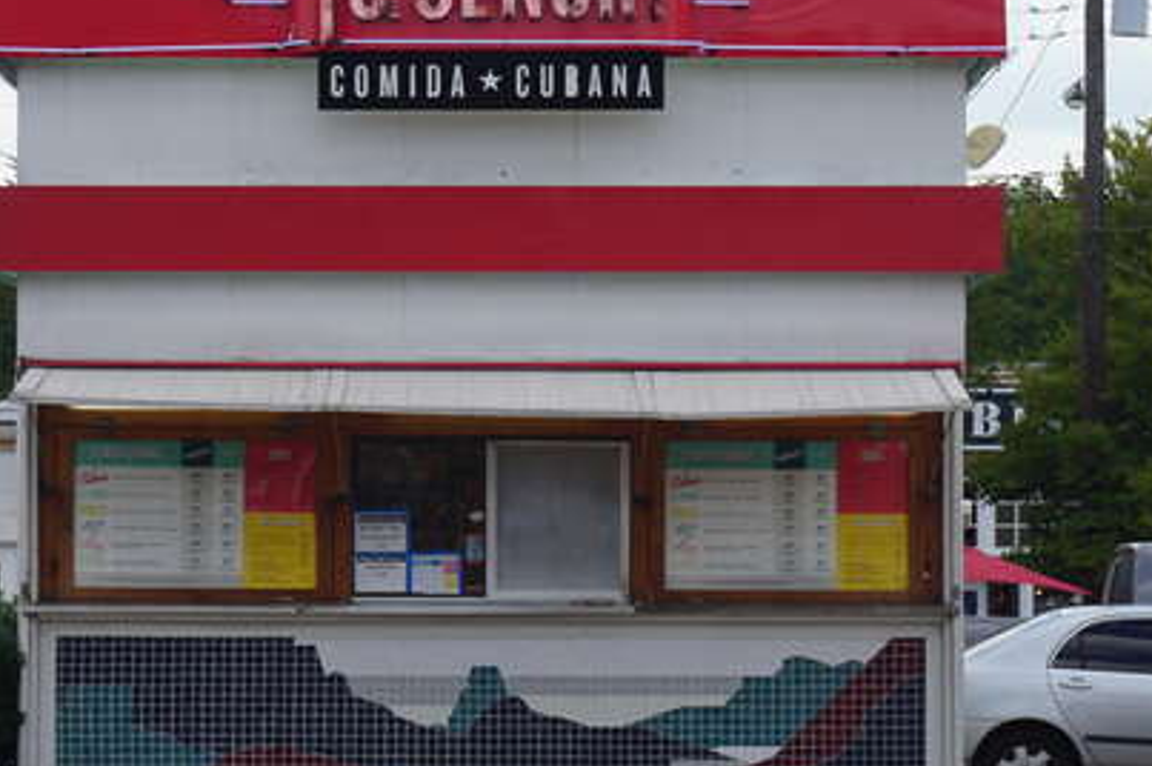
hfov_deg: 14.4
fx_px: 4572
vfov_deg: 9.6
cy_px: 396
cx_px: 452
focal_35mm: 143
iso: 100
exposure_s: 1/125
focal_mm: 48
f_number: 11
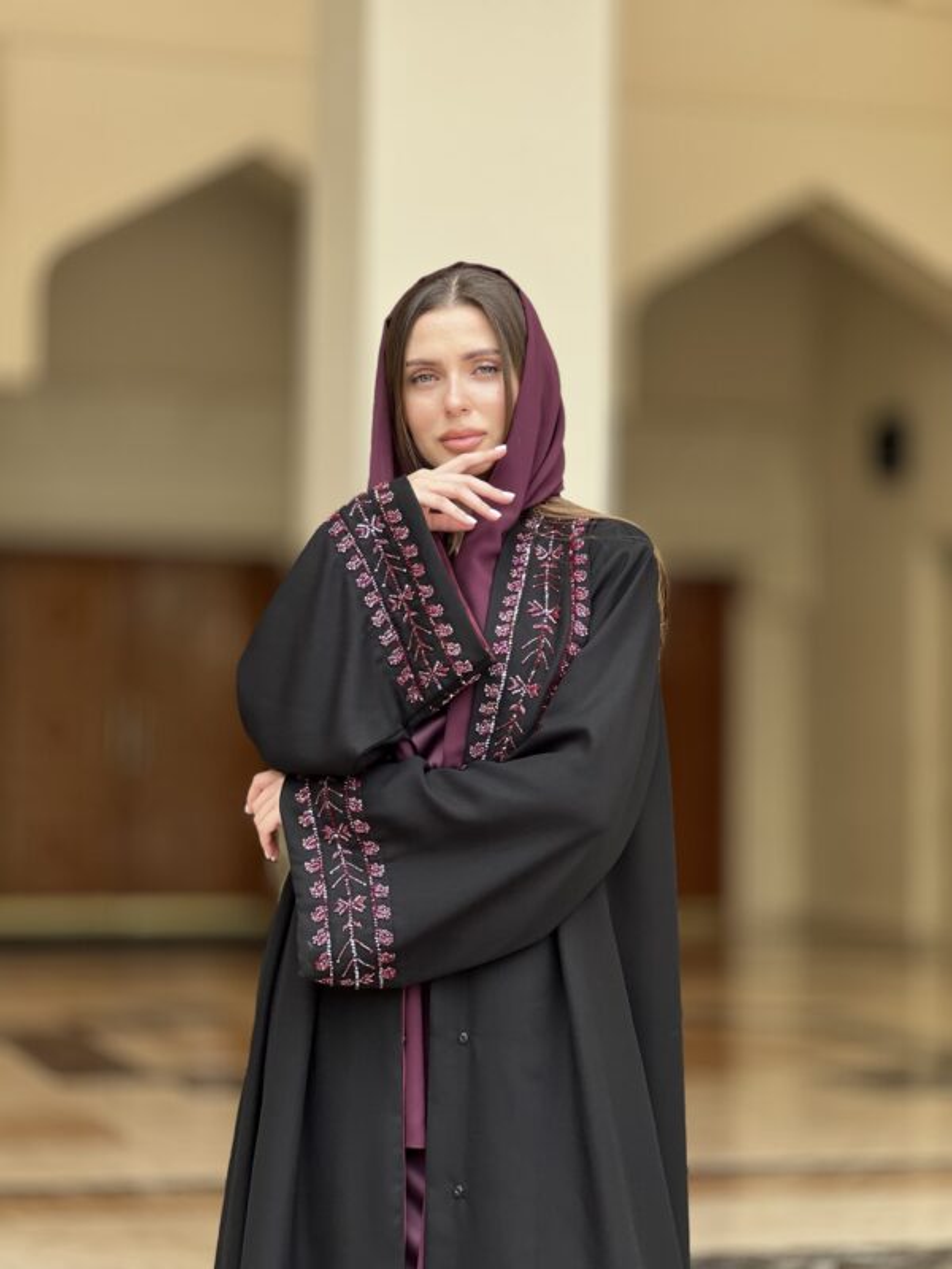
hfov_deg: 19.1
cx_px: 476
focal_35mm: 77
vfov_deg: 25.3
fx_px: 2824
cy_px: 634
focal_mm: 9
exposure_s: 1/169
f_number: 2.8
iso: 25
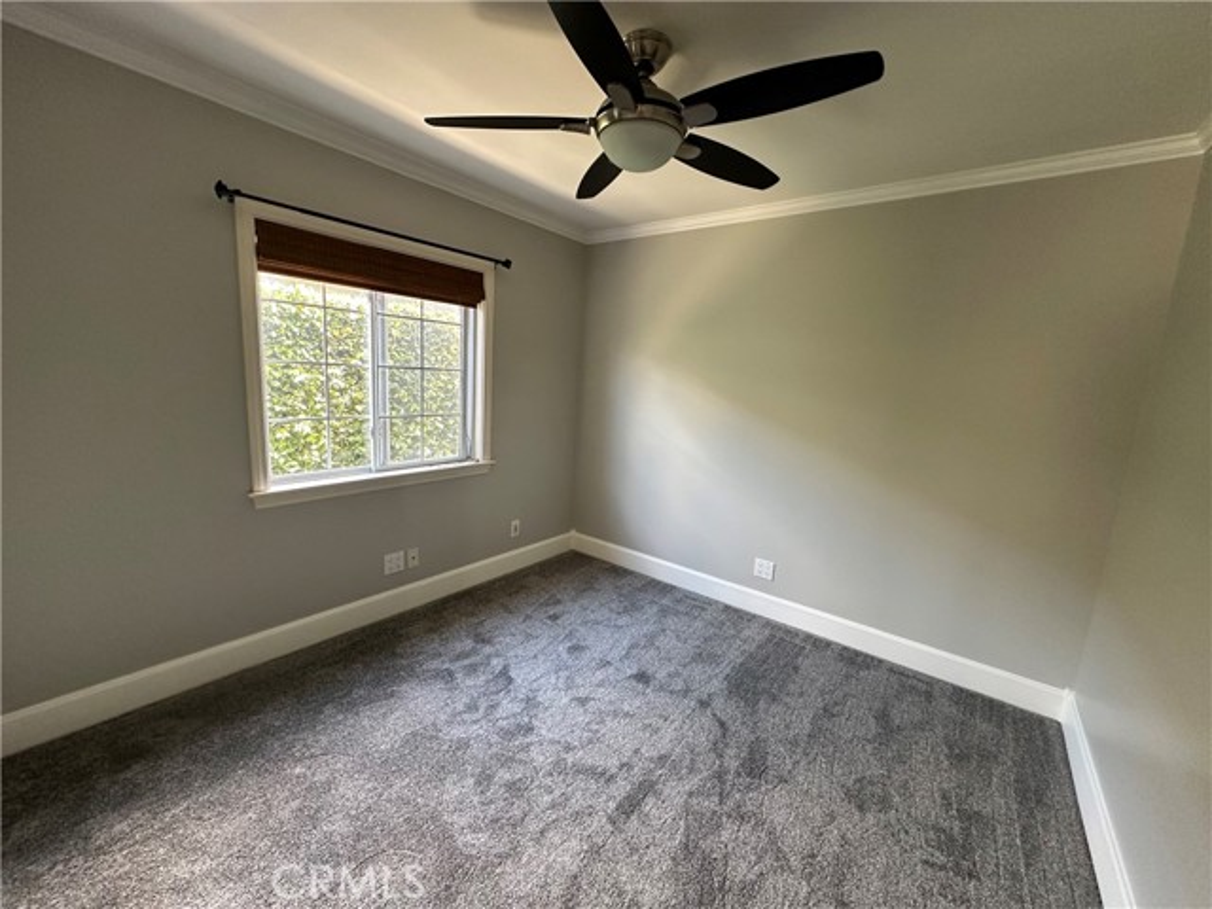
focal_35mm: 14
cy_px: 454
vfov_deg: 85.7
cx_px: 606
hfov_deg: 102.1
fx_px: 490
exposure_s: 1/60
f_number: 2.2
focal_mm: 2.22
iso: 160
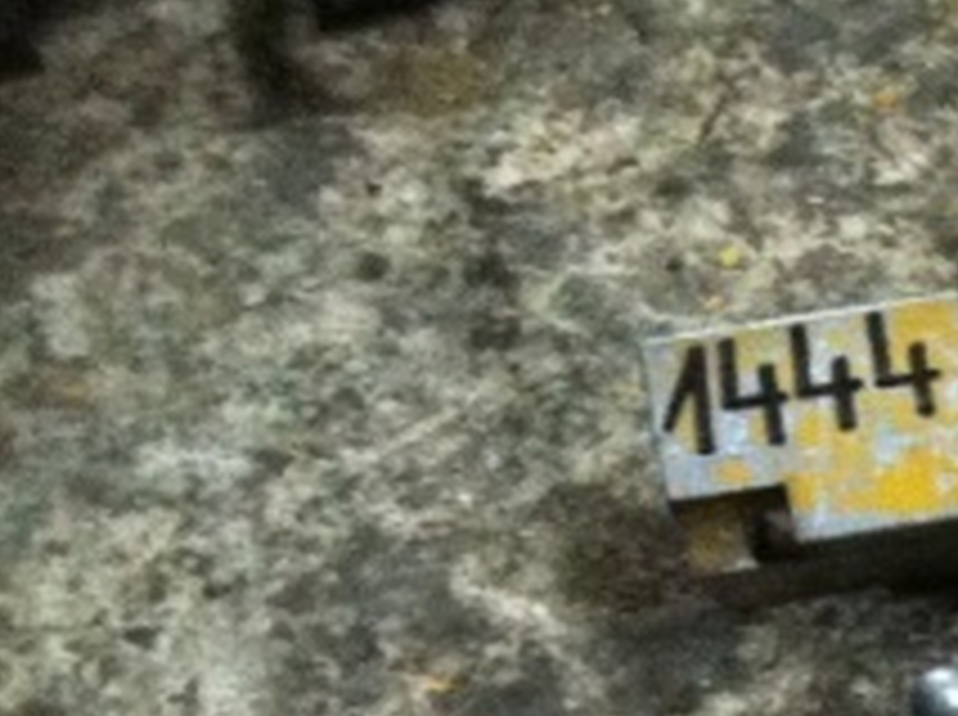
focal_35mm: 168
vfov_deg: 8.5
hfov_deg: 10.2
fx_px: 4642
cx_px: 2298
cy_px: 1313
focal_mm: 3.85
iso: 500
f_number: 2.8
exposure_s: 1/15
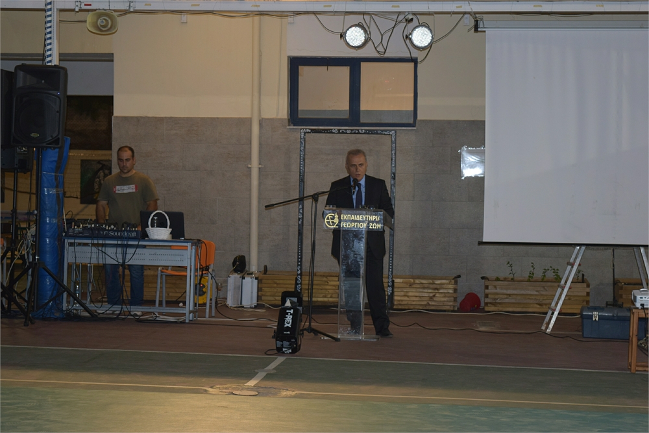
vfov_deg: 16.6
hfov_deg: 24.6
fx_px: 1487
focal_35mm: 82
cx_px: 324
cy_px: 216
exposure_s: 1/30
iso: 800
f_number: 5.6
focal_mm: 55
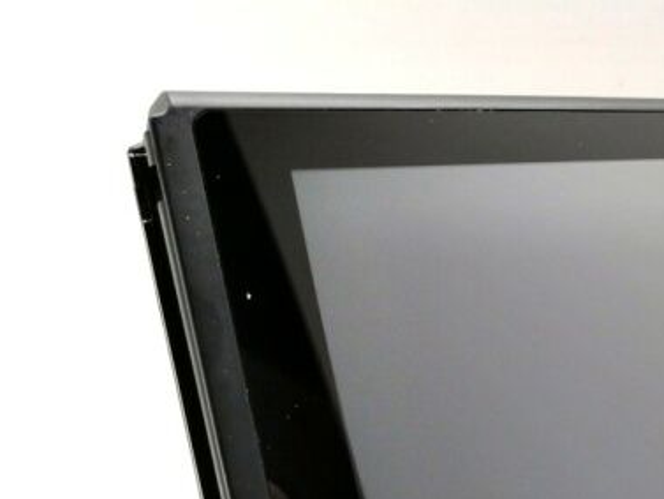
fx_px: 1055
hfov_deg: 32.9
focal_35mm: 55
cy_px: 451
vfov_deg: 25.7
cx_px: 616
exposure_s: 1/140
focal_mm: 3.95
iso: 50
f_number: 1.8
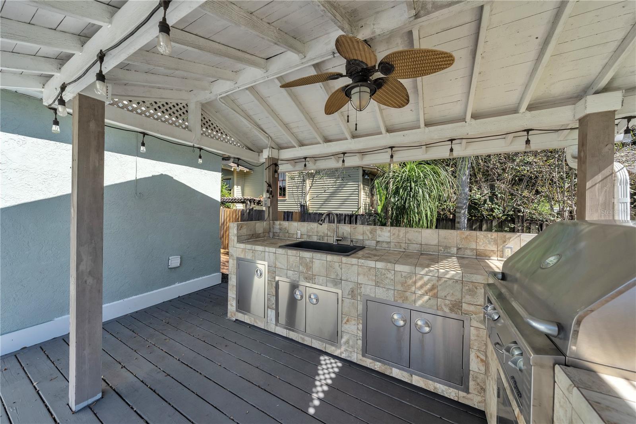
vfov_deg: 90.0
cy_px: 212
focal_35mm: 12
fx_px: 212
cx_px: 318
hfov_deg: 112.6
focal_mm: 12
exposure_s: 1/800
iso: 640
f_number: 8
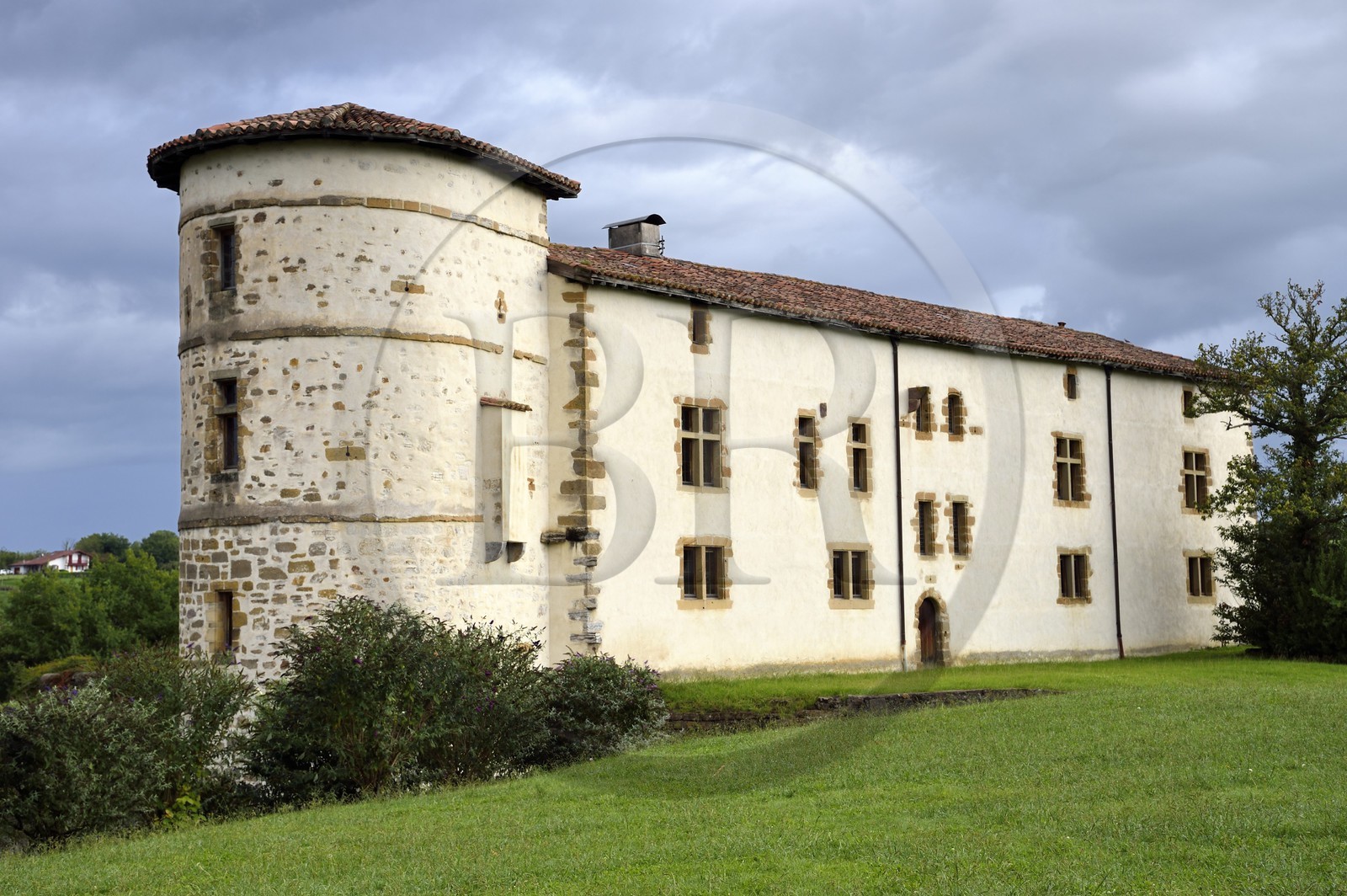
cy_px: 448
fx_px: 1944
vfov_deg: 25.9
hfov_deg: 38.2
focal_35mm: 52
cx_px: 674
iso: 200
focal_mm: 52
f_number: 7.1
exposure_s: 1/250
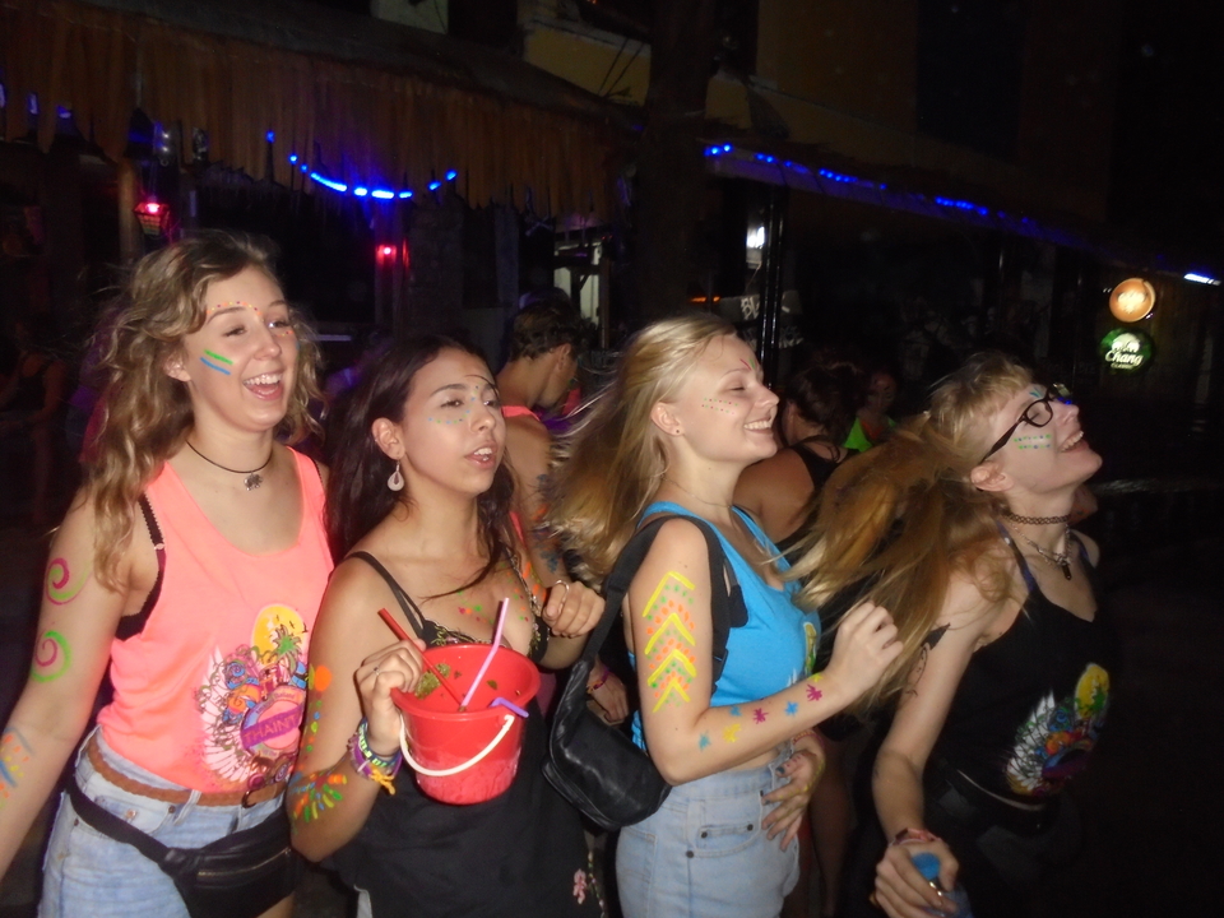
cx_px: 612
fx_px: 919
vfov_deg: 53.1
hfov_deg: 67.3
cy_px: 459
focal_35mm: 26
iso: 400
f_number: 3.5
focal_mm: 4.6
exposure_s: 1/30
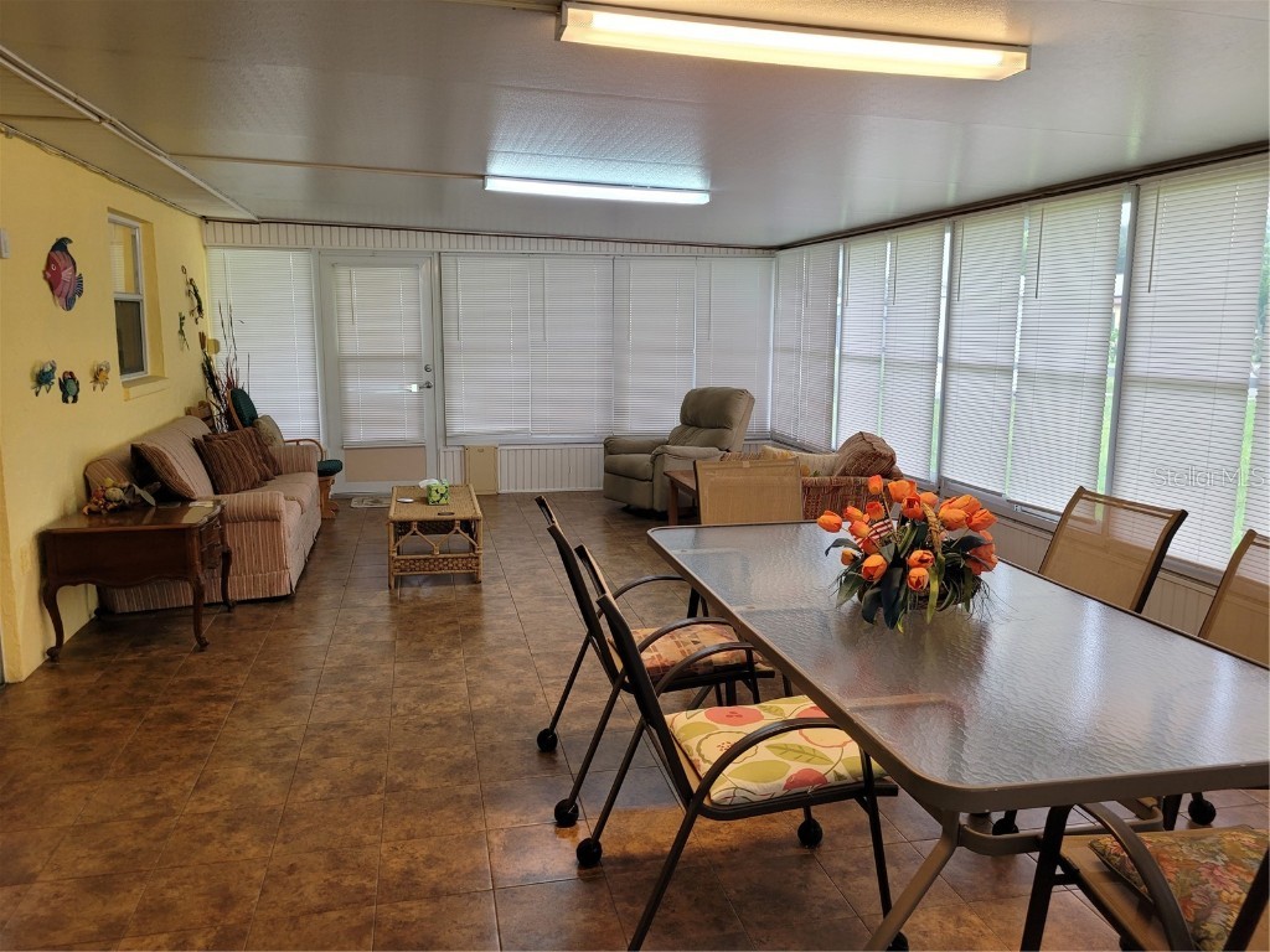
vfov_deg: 53.1
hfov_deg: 67.3
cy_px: 476
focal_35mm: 26
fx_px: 954
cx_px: 635
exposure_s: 1/120
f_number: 1.8
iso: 100
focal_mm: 5.4
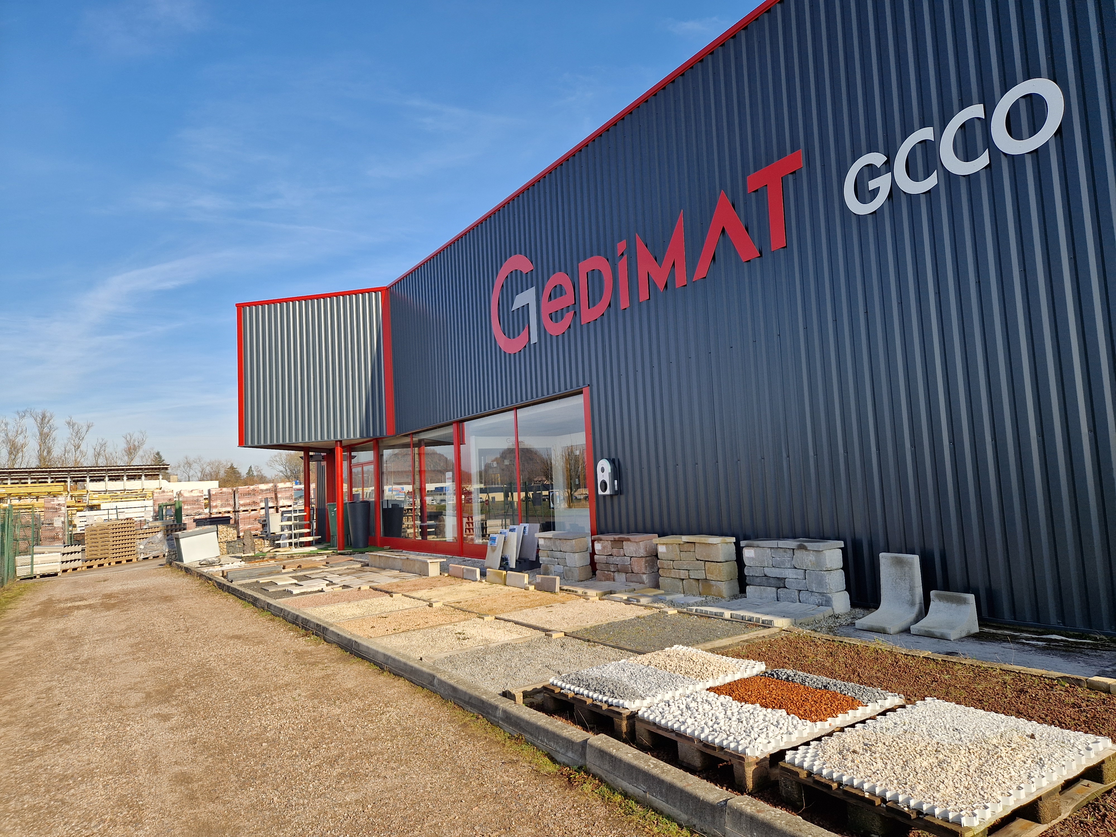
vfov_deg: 58.9
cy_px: 418
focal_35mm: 23
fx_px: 742
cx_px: 558
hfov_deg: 73.9
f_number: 1.8
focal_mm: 5.4
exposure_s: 1/874
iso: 50
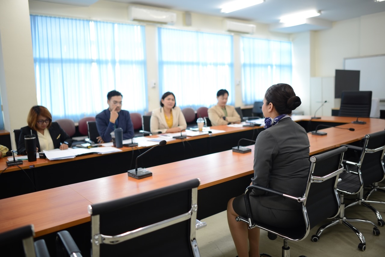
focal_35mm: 28
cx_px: 192
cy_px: 128
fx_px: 300
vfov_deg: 46.5
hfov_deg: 65.4
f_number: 1.8
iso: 400
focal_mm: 28
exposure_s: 1/200
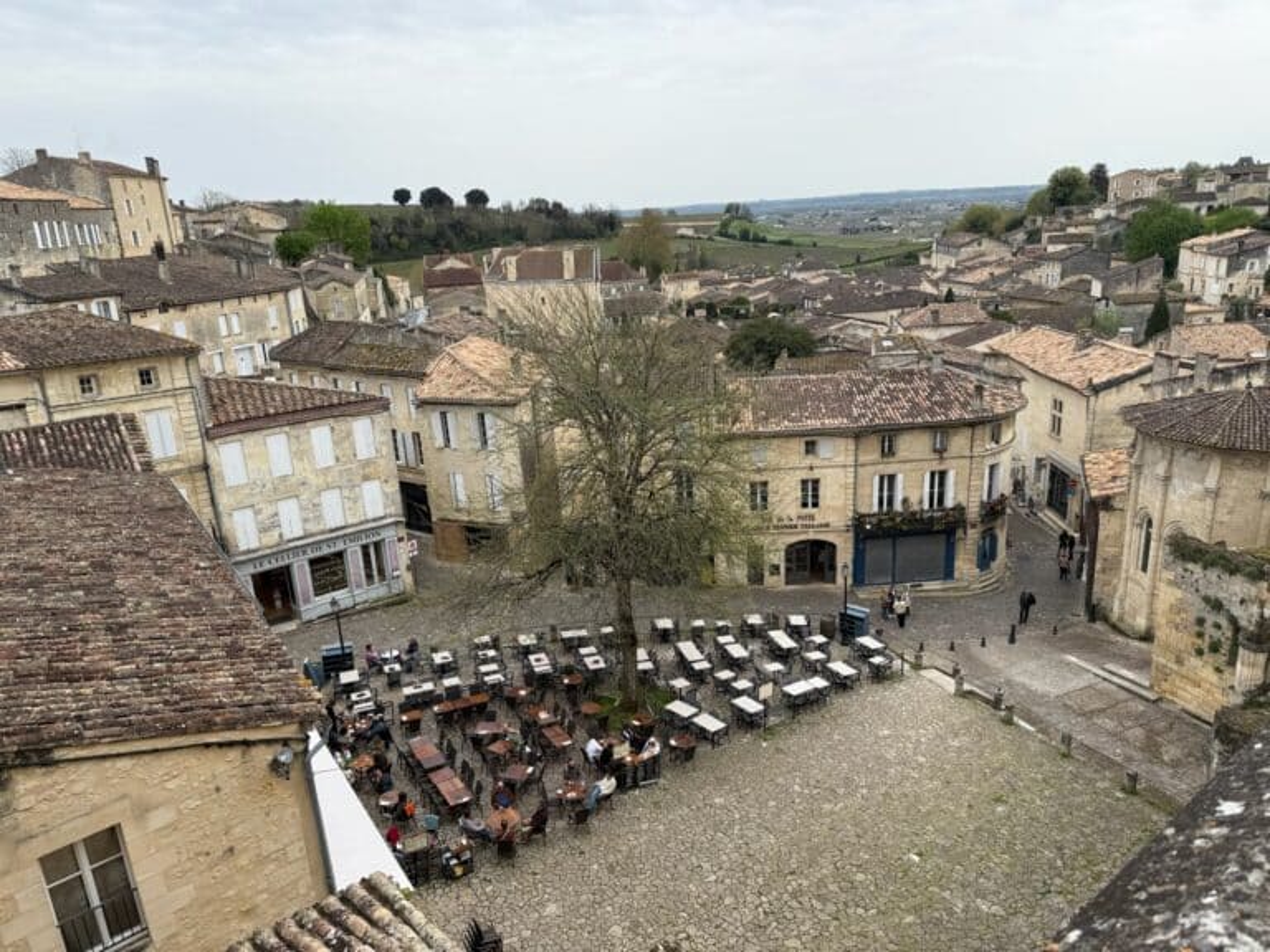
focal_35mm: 24
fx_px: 881
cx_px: 635
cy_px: 476
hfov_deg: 71.6
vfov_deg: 56.8
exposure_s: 1/1464
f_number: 1.78
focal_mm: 6.76
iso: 80
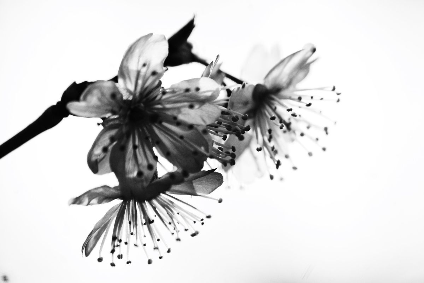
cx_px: 212
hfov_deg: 5.5
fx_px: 4416
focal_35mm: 375
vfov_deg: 3.7
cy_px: 142
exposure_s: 1/400
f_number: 5.6
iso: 125
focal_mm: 250
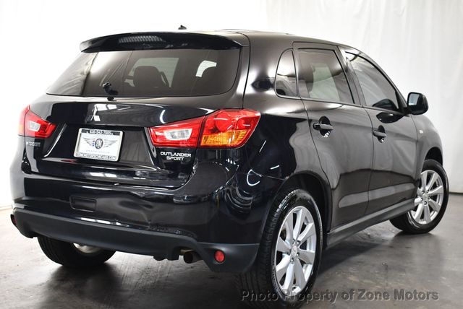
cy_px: 154
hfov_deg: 39.6
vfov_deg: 27.0
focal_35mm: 50
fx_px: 644
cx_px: 232
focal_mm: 25
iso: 1400
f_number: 4
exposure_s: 1/125
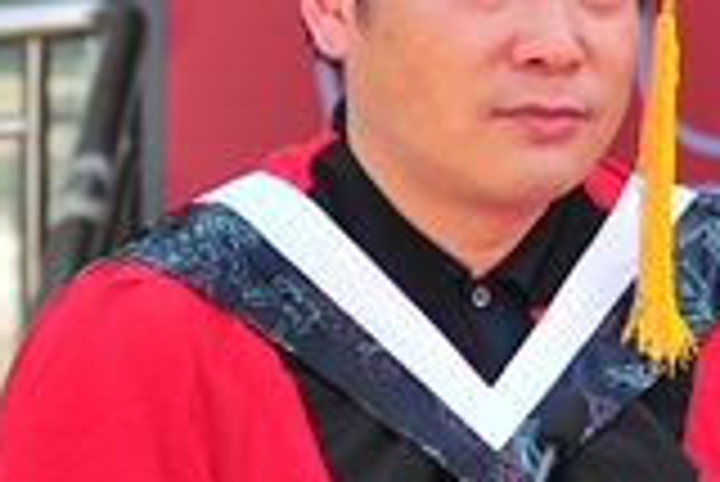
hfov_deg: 7.8
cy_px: 396
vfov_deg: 5.3
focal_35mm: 262
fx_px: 5245
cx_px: 531
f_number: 4
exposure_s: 1/250
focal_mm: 70
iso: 100
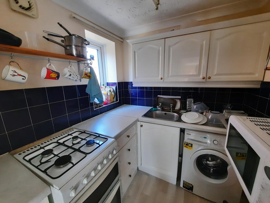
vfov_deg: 89.9
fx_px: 101
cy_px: 102
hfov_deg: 106.2
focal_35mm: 13
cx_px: 135
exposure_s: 1/50
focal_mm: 1.74
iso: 250
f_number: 2.2
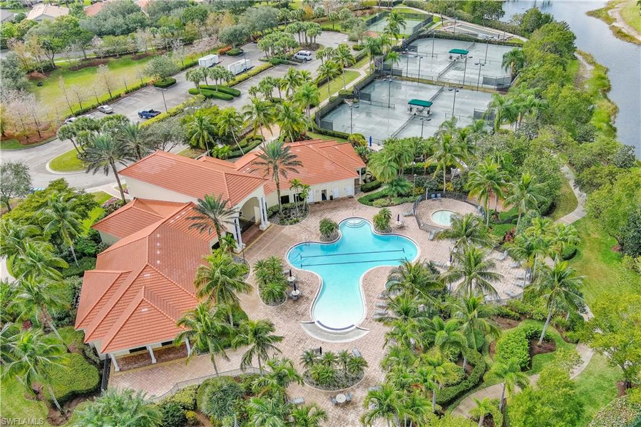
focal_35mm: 29
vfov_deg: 44.9
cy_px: 214
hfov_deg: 63.7
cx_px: 320
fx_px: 516
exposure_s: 1/850
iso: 105
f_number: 2.8
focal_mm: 10.57
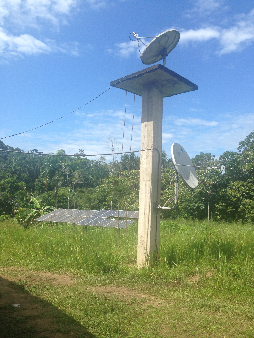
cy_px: 169
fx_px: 323
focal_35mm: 33
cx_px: 127
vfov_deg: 55.4
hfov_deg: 42.9
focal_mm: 4.12
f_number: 2.4
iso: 50
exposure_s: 1/1323
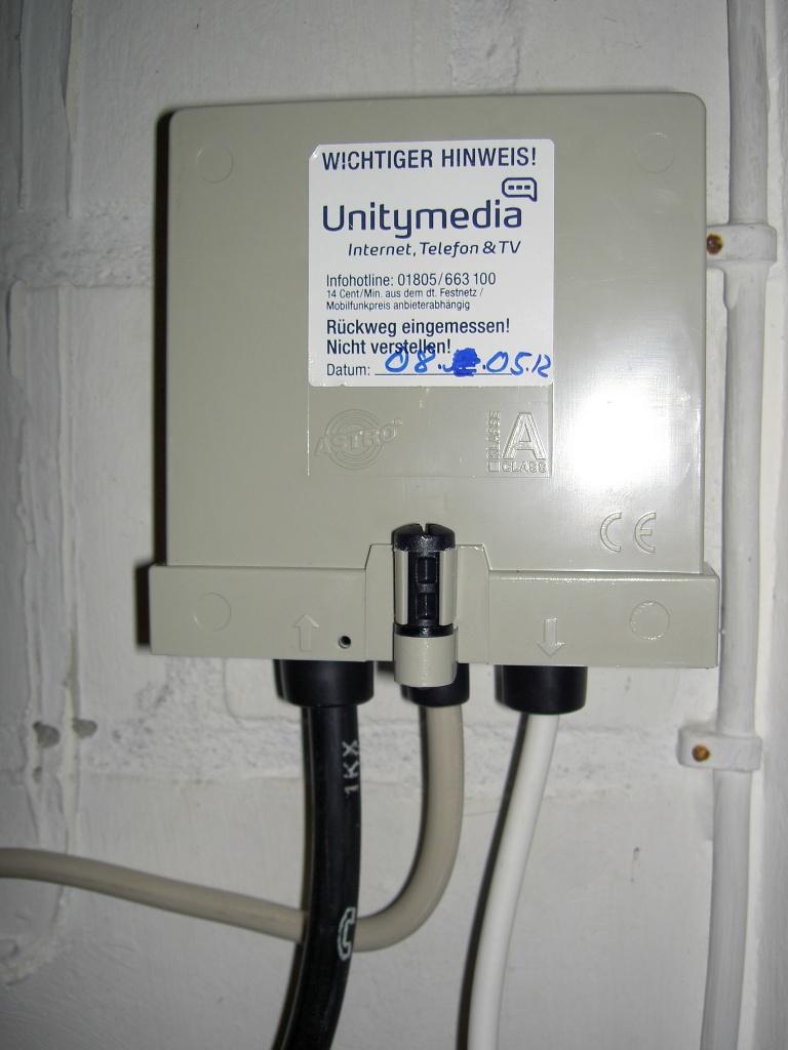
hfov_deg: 36.8
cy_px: 525
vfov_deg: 47.9
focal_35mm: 39
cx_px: 394
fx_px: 1184
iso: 100
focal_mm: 8
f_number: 2.8
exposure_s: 1/60
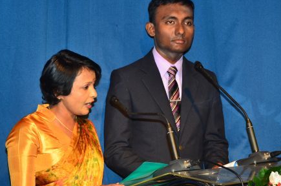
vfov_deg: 12.0
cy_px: 106
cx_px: 168
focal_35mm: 114
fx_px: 885
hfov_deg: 18.0
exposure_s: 1/50
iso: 400
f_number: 6.3
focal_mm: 55
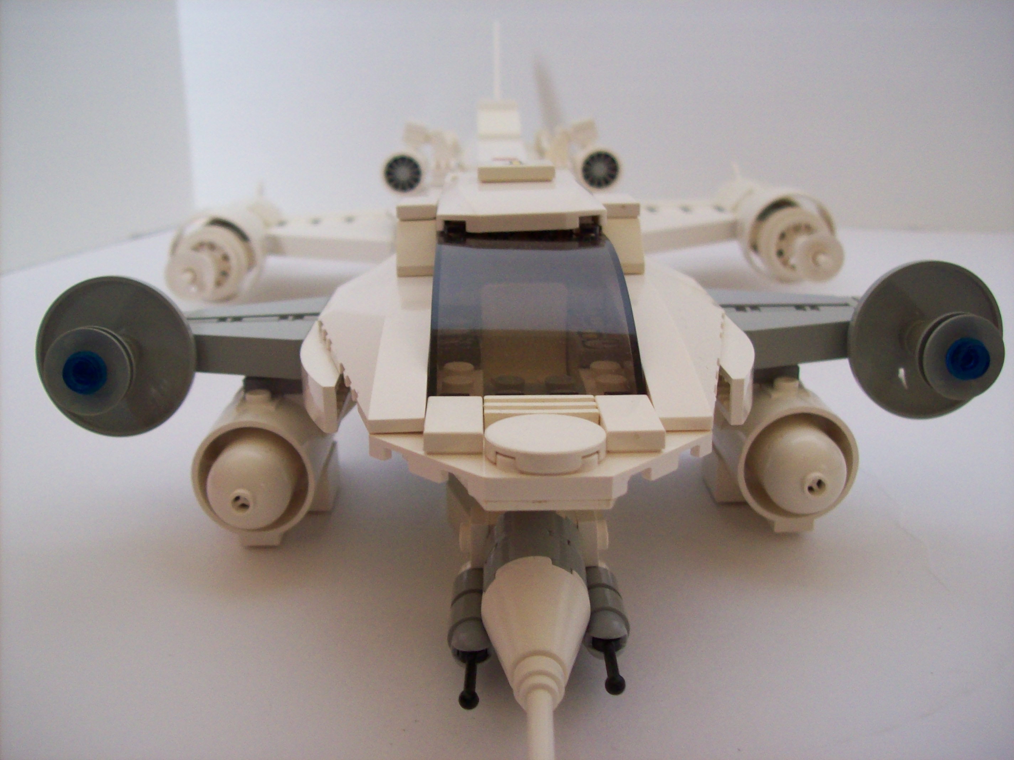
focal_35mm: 36
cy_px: 380
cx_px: 507
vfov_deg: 39.6
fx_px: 1054
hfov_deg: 51.4
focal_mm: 6
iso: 160
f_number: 2.7
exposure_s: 1/9.37
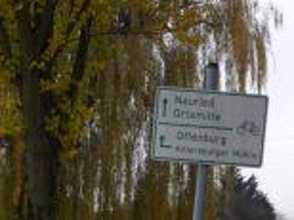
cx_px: -145
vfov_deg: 14.1
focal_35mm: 100
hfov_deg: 17.7
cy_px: 289
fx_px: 848
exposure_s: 1/250
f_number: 4
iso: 100
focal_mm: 5.2
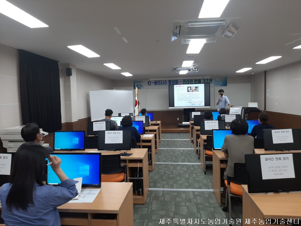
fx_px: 226
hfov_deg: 67.3
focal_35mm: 26
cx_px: 150
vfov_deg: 53.1
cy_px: 113
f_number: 1.7
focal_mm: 3.93
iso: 64
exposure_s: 1/60.2
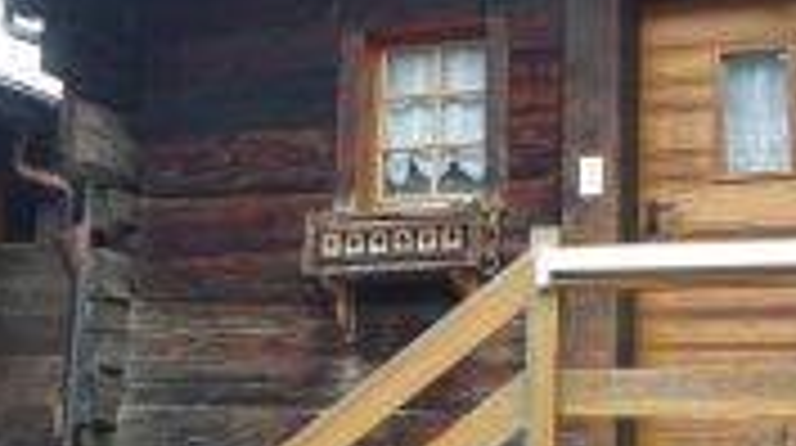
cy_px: 198
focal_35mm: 69
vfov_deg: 17.4
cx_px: 441
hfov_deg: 30.6
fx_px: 1454
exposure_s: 1/320
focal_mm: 4.6
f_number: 2.8
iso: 100
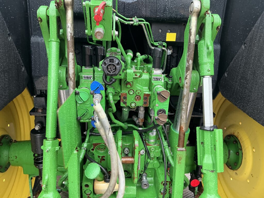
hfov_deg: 63.4
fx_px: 214
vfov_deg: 49.7
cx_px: 132
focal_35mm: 28
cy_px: 99
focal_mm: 3
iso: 64
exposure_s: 1/64
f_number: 1.8
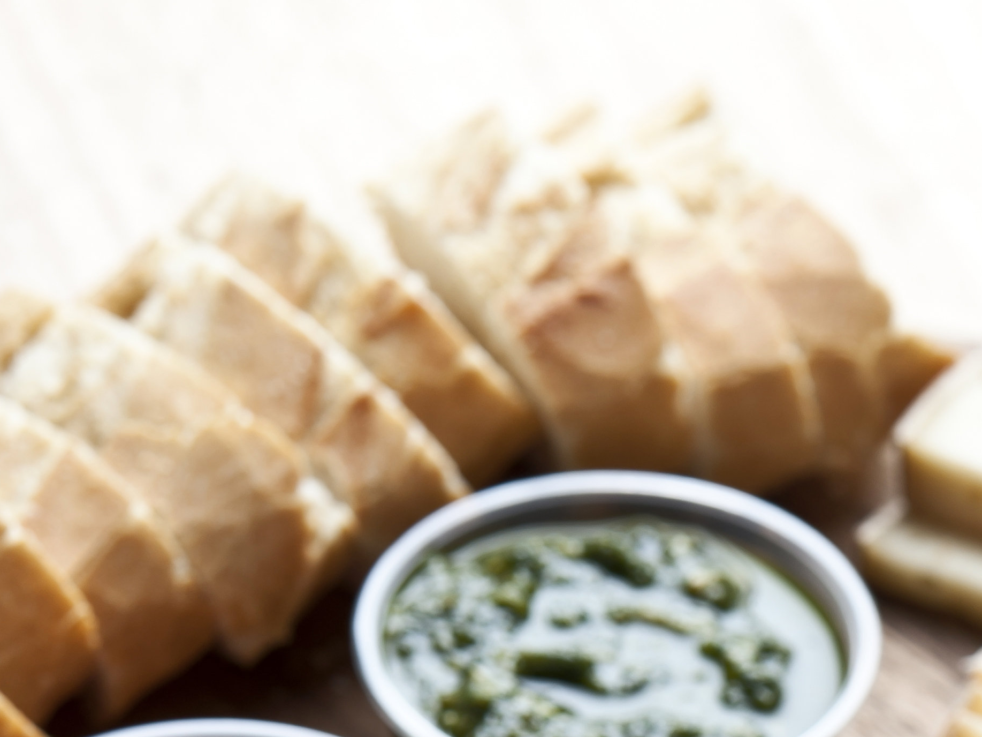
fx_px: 6638
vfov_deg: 6.3
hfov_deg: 8.5
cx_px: 656
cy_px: 972
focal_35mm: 234
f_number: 11
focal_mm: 105
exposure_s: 1/40
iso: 200
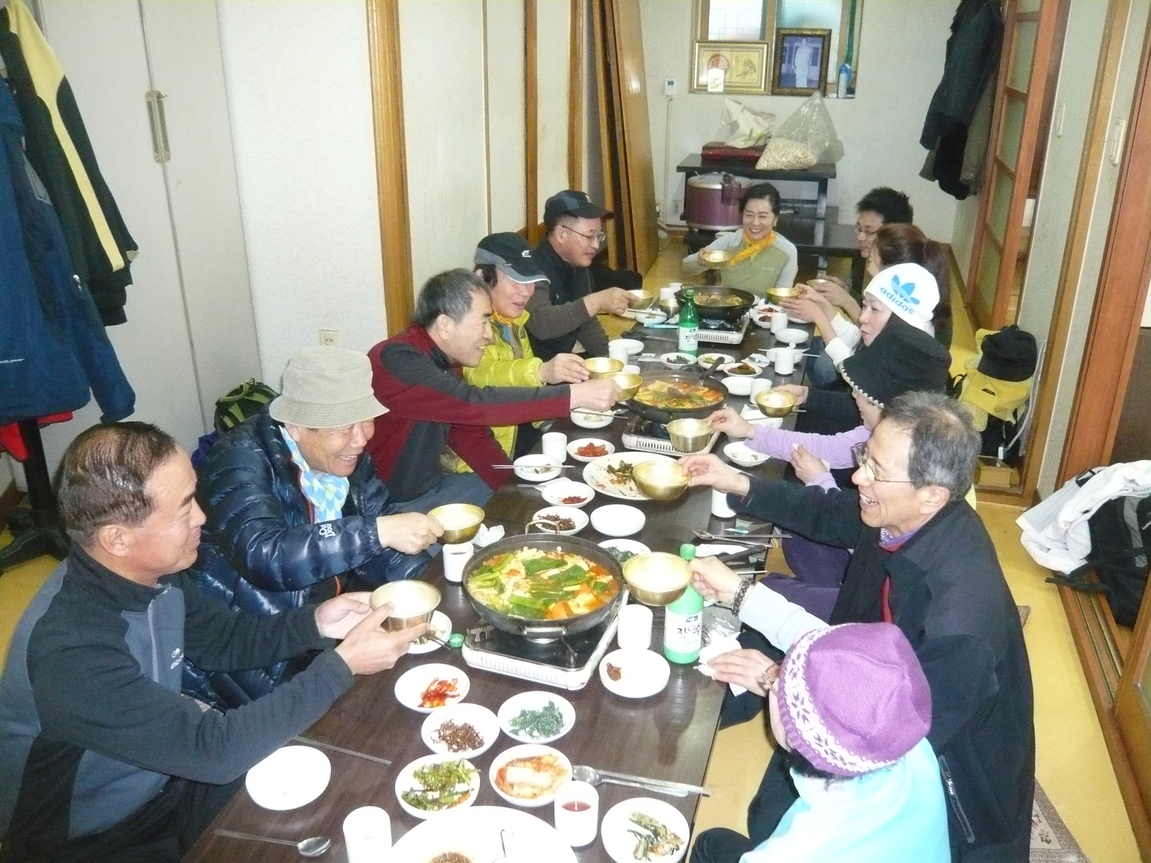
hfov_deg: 63.4
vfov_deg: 49.7
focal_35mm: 28
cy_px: 432
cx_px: 576
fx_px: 931
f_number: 2.8
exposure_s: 1/30
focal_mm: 4.6
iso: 640
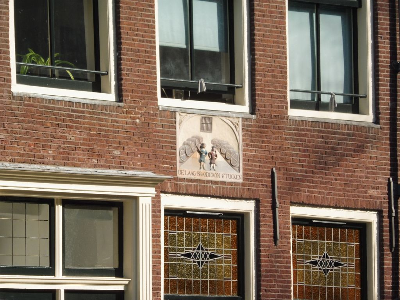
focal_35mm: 312
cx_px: 200
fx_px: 3605
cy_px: 150
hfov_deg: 6.4
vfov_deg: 4.8
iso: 100
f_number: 7.1
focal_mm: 55.7
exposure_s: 1/160
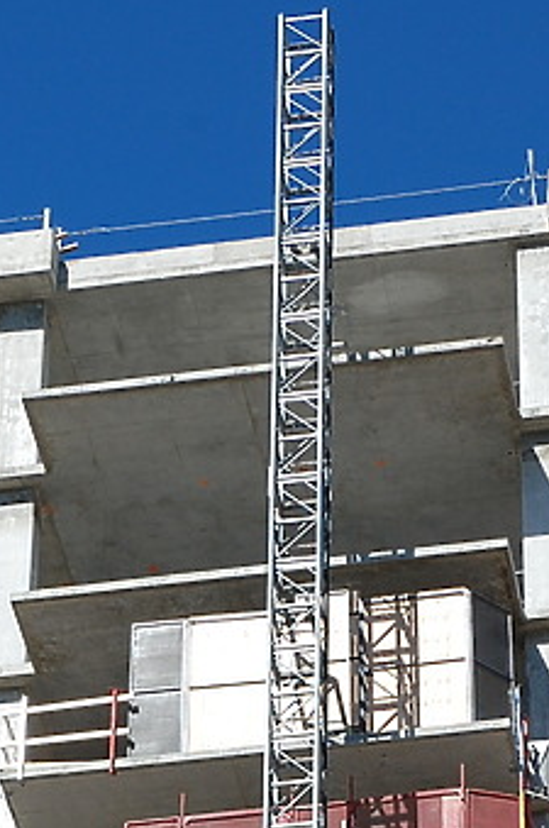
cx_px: 350
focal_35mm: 199
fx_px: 4566
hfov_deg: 6.9
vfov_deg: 10.2
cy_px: 1053
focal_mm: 50
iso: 200
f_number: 10
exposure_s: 1/250
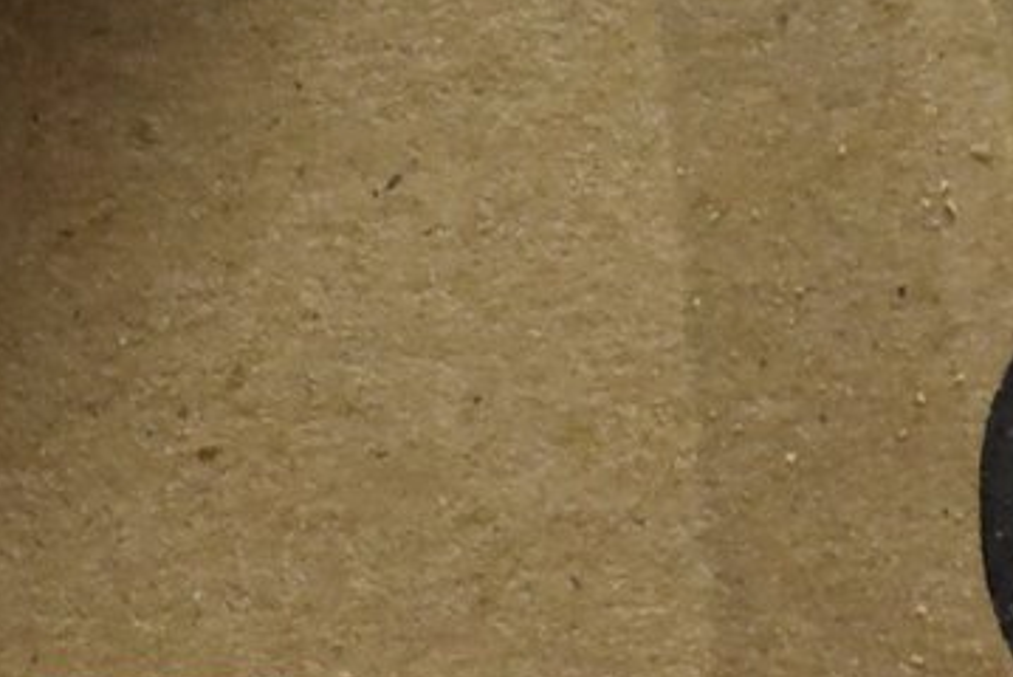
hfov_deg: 11.4
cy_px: 1257
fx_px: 4995
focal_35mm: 177
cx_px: 1064
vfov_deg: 7.5
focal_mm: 25
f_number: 4
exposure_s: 1/100
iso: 1600
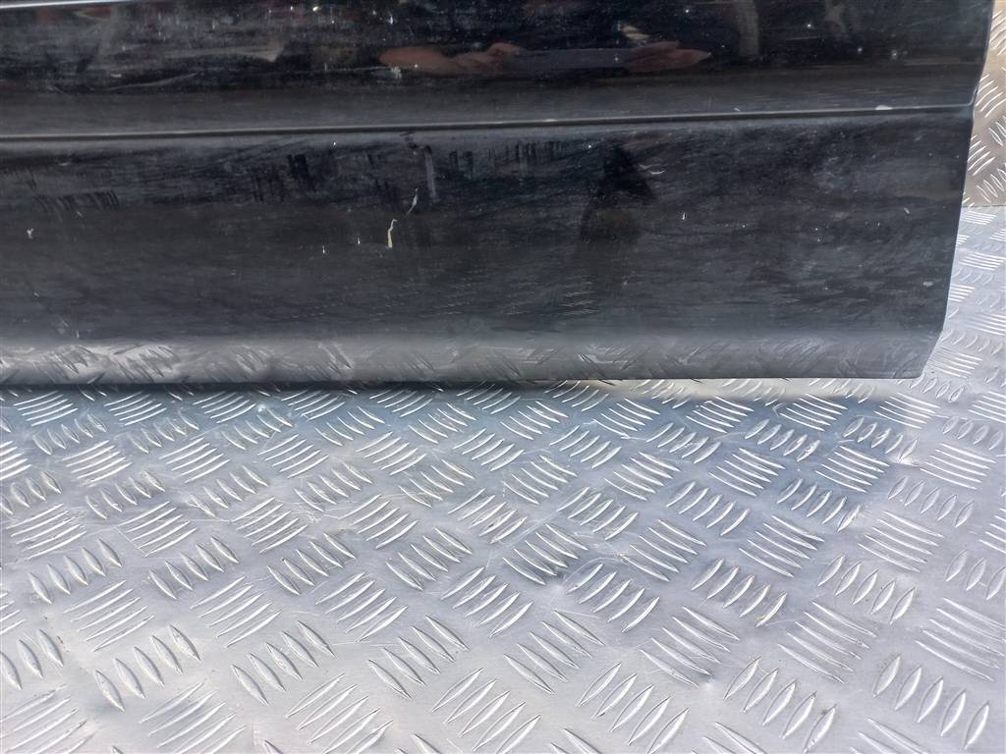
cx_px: 503
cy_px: 377
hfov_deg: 69.4
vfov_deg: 54.9
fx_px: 727
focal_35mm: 25
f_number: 1.8
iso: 160
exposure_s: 1/50
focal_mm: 4.6
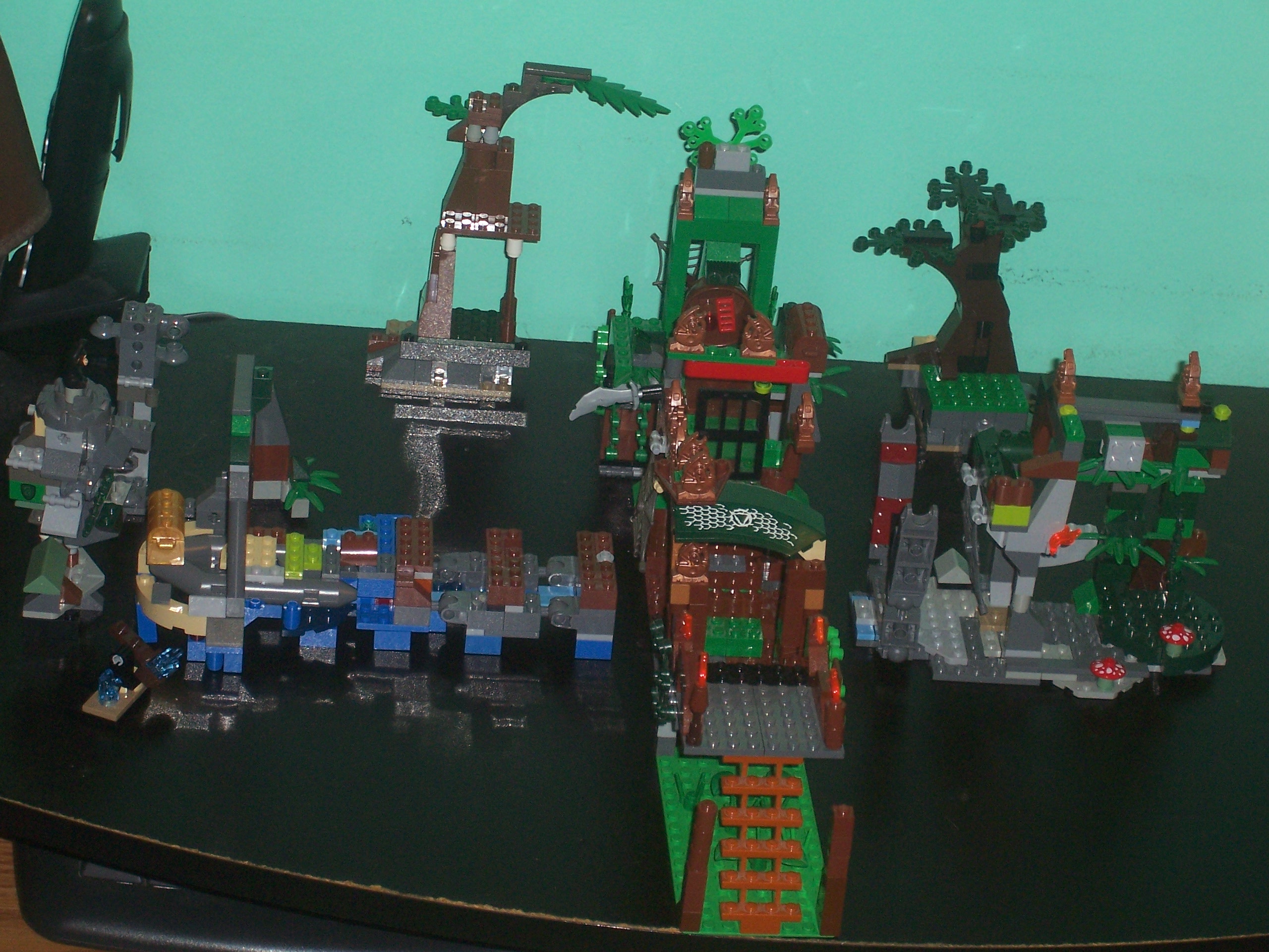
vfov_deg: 14.5
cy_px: 476
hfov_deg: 19.3
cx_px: 634
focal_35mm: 102
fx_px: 3739
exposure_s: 1/90
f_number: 4.6
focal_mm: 16.8
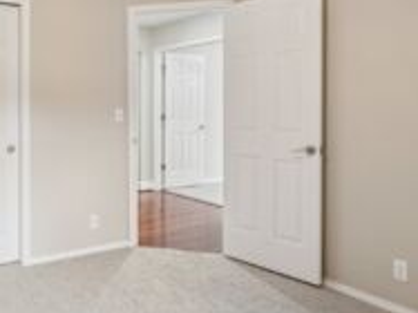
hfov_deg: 52.1
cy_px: 117
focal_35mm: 33
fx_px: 398
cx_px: 87
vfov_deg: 42.6
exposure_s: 1/8
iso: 400
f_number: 8
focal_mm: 16
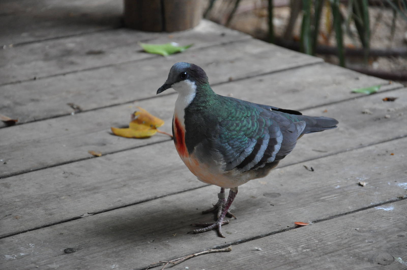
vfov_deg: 8.7
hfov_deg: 13.1
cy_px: 135
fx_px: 1779
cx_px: 204
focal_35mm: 158
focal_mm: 105
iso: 1600
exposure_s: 1/100
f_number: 5.6
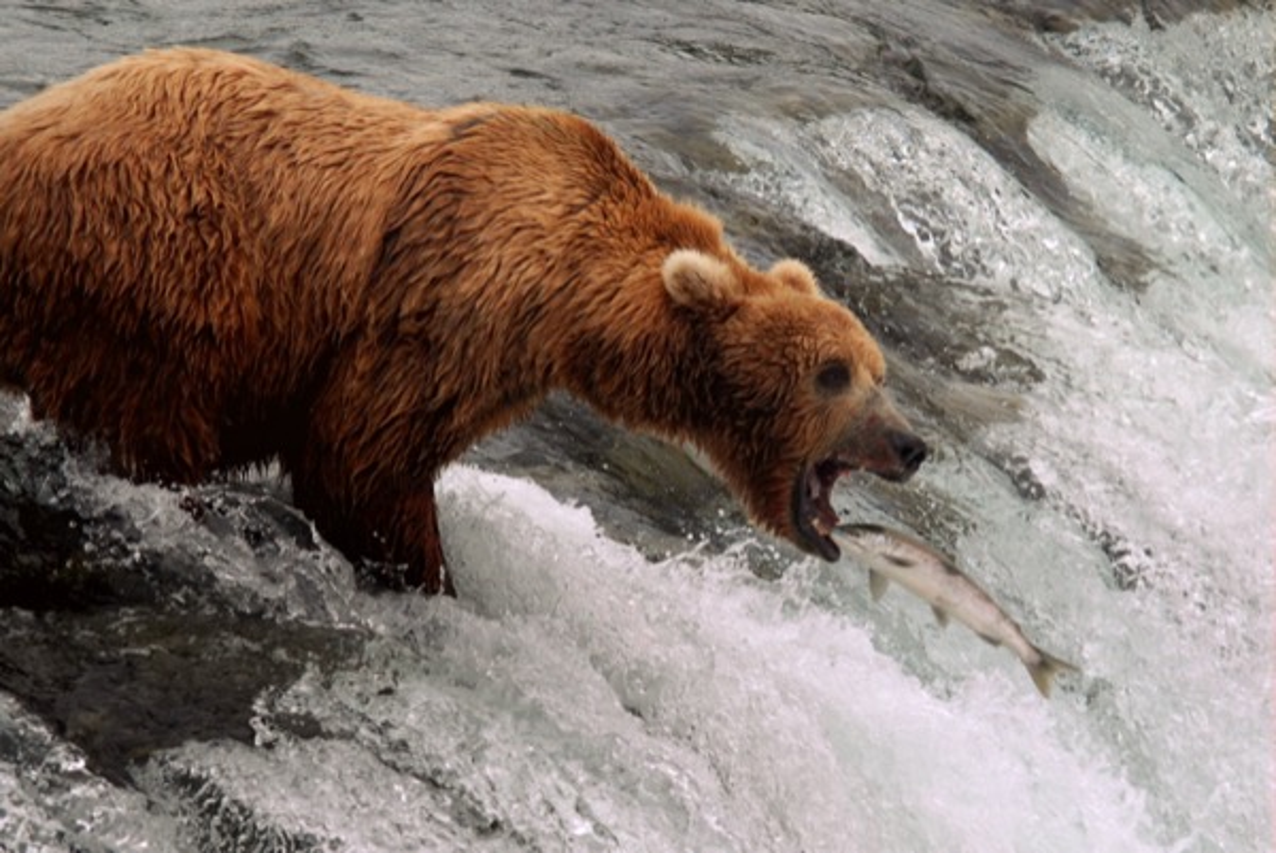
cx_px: 638
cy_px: 426
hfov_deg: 10.5
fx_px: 6916
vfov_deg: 7.1
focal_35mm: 195
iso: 250
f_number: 5
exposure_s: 1/640
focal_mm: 130
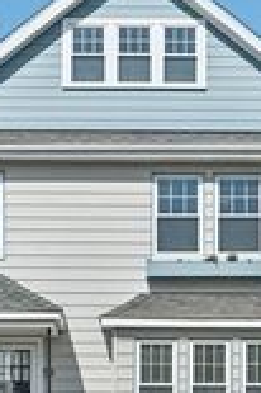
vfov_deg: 20.9
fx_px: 1057
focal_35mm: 97
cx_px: 157
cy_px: 295
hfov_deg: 14.1
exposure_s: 1/2000
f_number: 8
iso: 400
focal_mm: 30
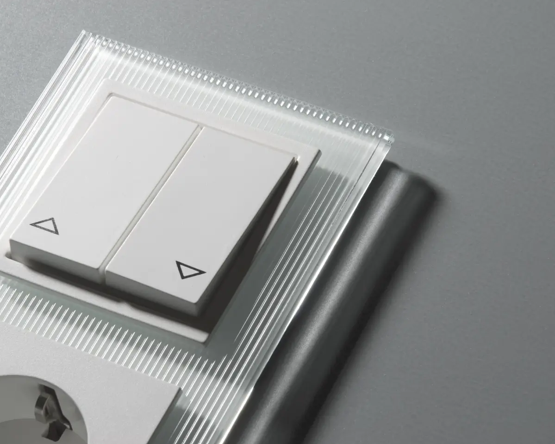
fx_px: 3754
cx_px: 267
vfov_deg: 6.8
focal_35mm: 229
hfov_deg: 8.5
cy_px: 221
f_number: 25
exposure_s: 1/125
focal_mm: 135
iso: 100
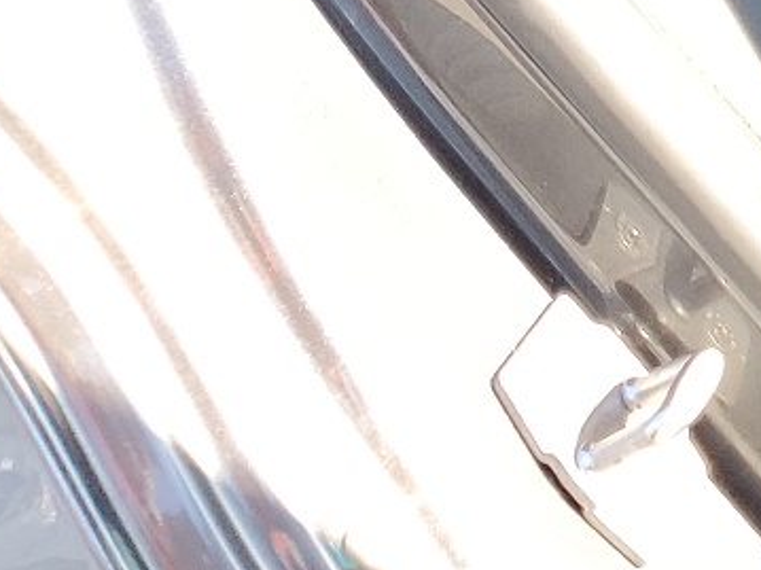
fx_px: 2549
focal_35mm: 116
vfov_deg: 12.1
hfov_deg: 13.8
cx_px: 1632
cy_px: -322
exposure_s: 1/123
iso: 50
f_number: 1.5
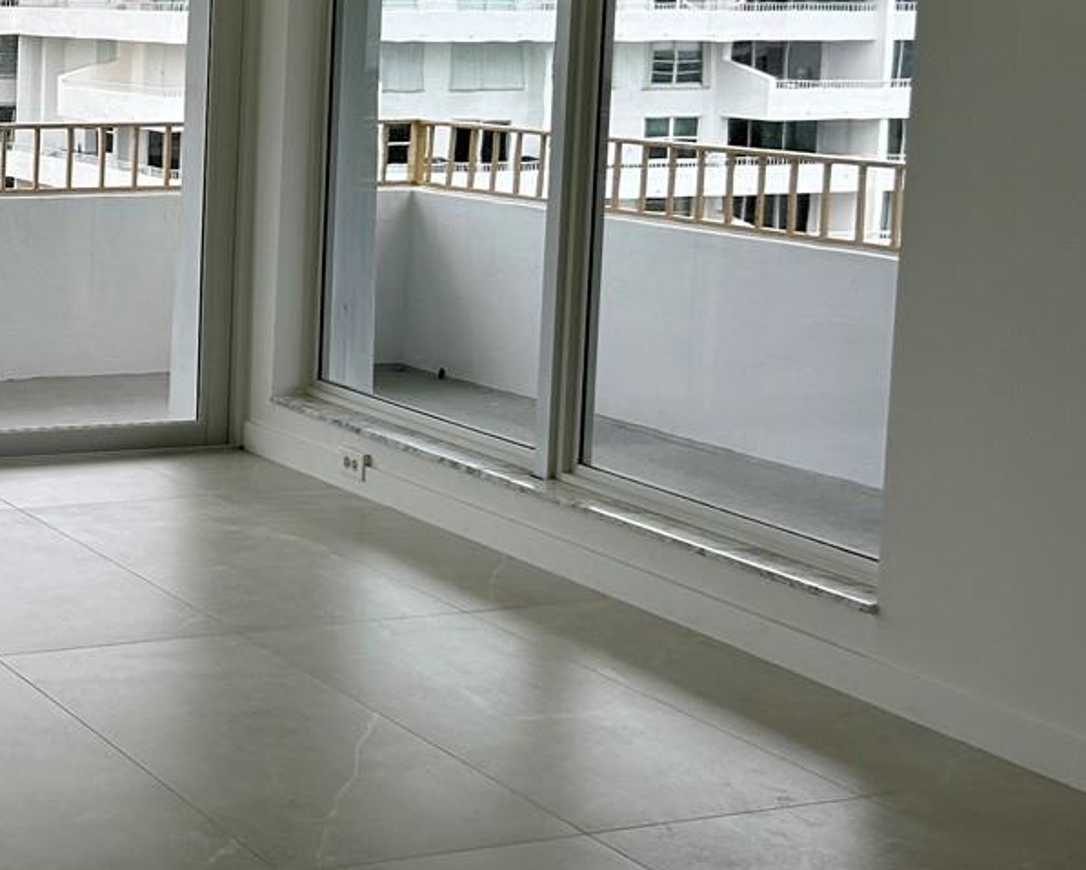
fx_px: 2186
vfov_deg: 22.3
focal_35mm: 68
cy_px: 207
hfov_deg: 25.0
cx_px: -229
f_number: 1.5
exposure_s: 1/687
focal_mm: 5.7
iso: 50
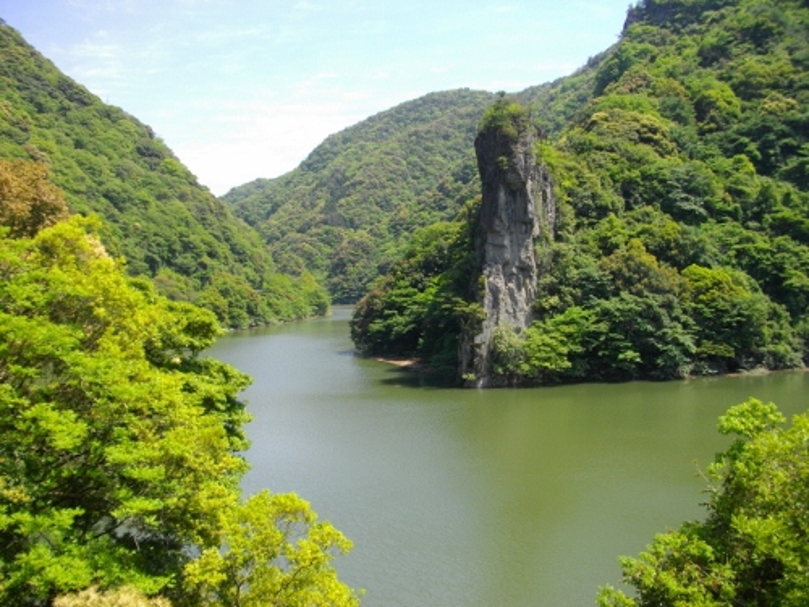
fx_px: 748
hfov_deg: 56.8
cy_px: 304
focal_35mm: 32
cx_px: 404
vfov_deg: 44.2
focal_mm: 5.7
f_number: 2.9
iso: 100
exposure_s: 1/640
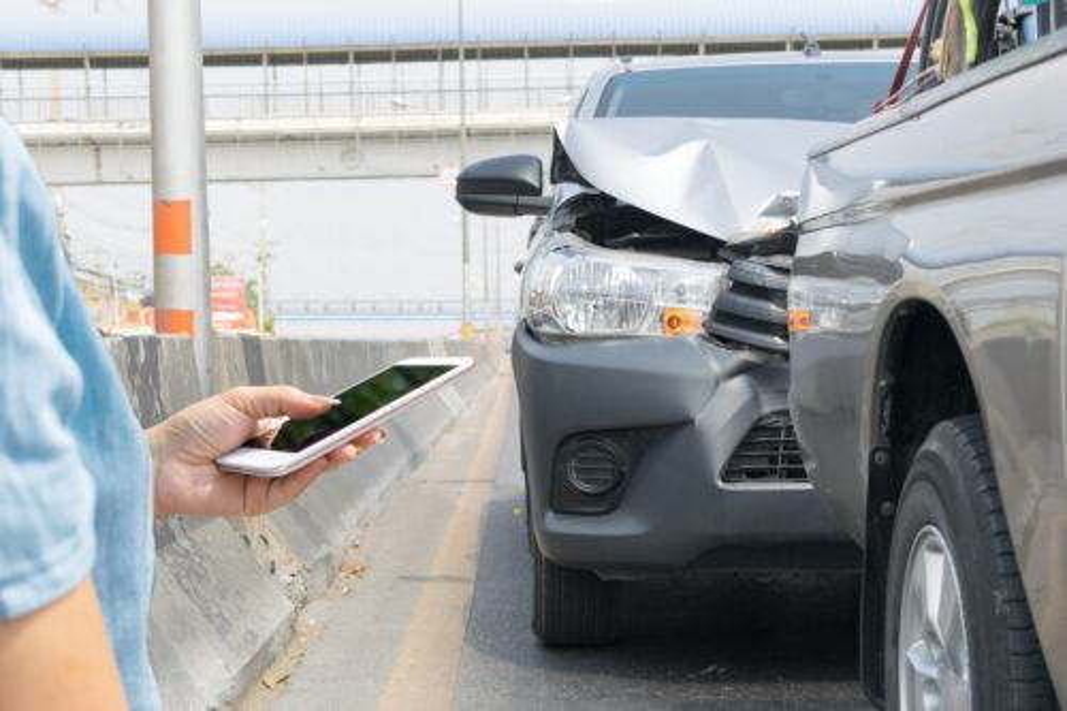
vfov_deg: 18.9
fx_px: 2133
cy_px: 356
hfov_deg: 28.1
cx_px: 534
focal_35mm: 72
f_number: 5.3
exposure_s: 1/320
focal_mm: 48
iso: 100
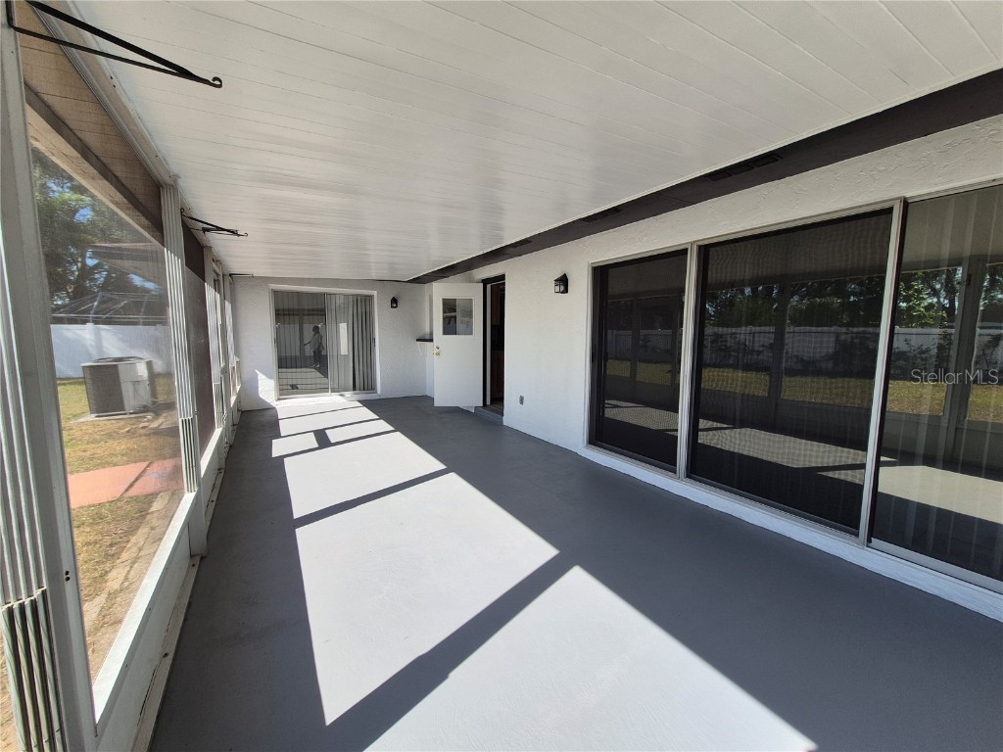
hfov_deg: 106.2
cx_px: 502
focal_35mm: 13
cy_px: 376
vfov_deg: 89.9
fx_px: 377
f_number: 2.2
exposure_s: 1/546
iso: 50
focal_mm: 1.74
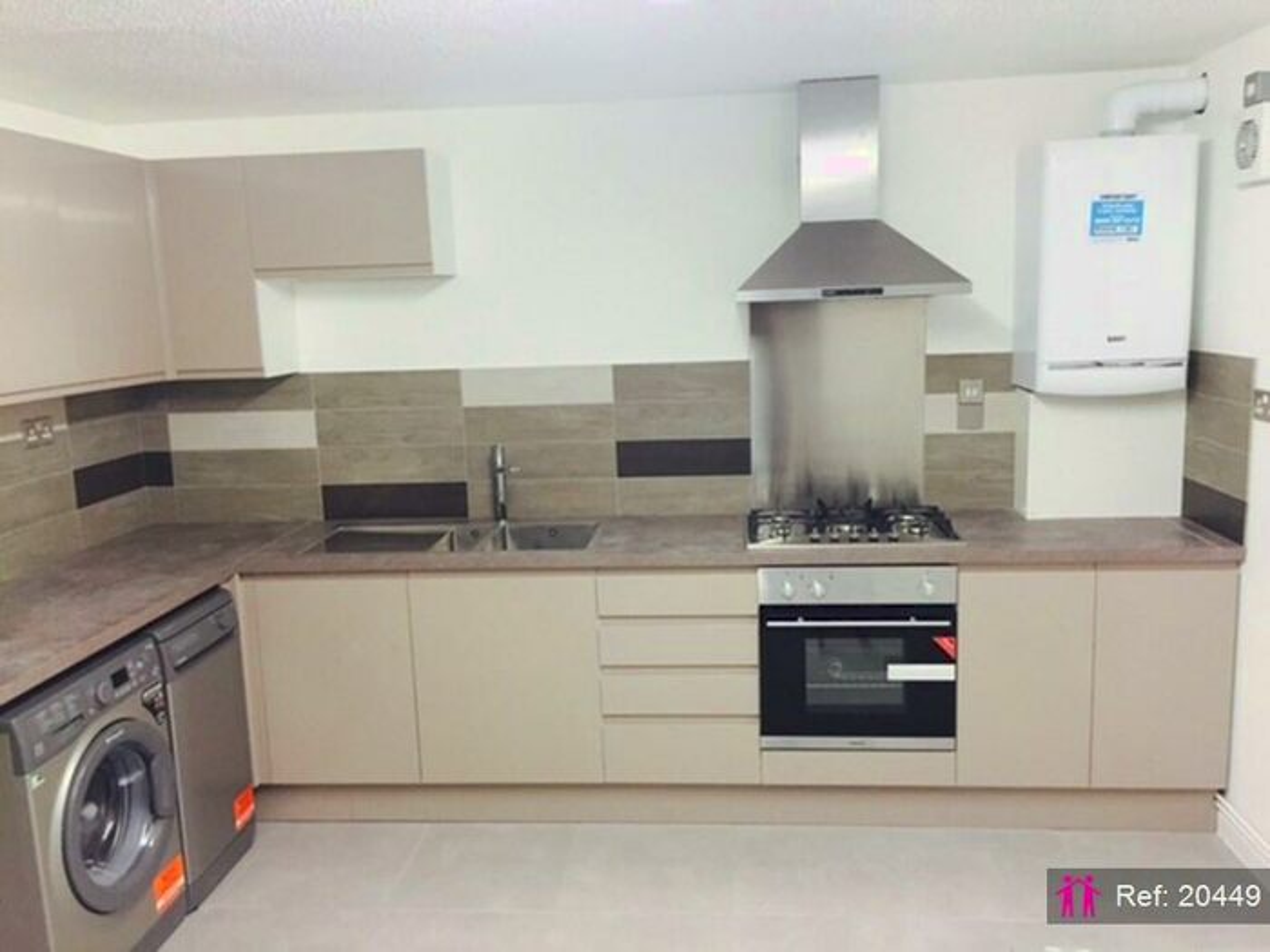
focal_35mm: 29
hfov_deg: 61.7
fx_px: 1064
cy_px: 476
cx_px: 635
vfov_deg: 48.2
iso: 125
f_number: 2.2
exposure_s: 1/33
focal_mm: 4.15
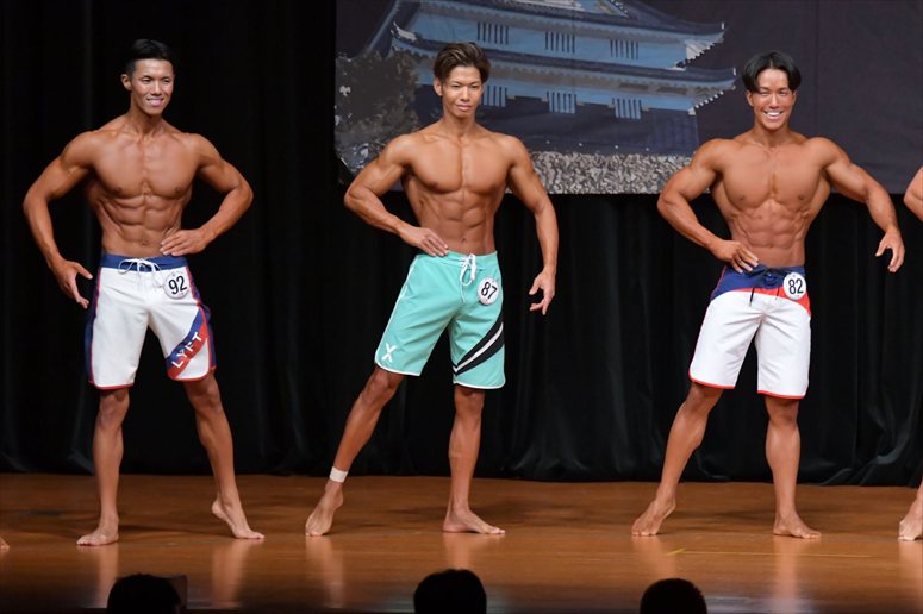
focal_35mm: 270
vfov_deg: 5.1
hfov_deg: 7.6
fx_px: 6919
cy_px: 307
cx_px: 462
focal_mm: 180
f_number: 5.6
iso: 5000
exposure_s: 1/400
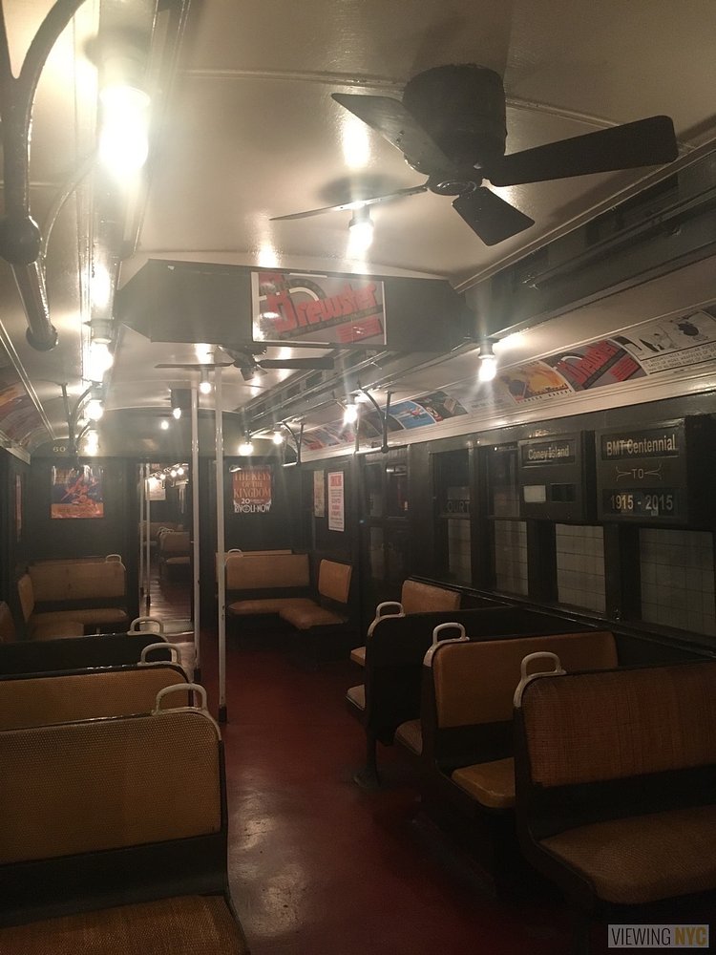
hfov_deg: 48.2
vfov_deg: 61.7
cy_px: 478
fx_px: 800
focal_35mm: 29
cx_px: 358
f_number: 2.2
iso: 200
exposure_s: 1/20
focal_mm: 4.15
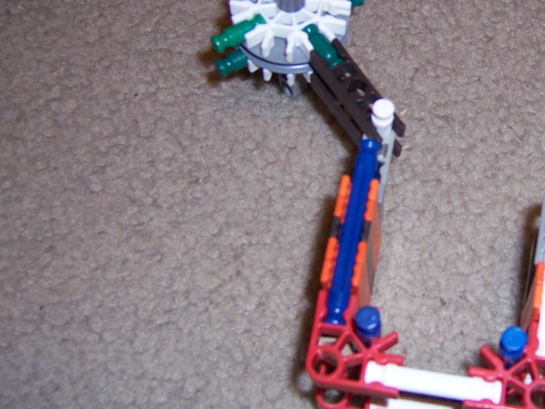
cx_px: 401
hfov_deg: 35.5
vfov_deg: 27.5
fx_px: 835
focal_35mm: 53
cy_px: 160
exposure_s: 1/60
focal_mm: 5.5
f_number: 2.8
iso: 140
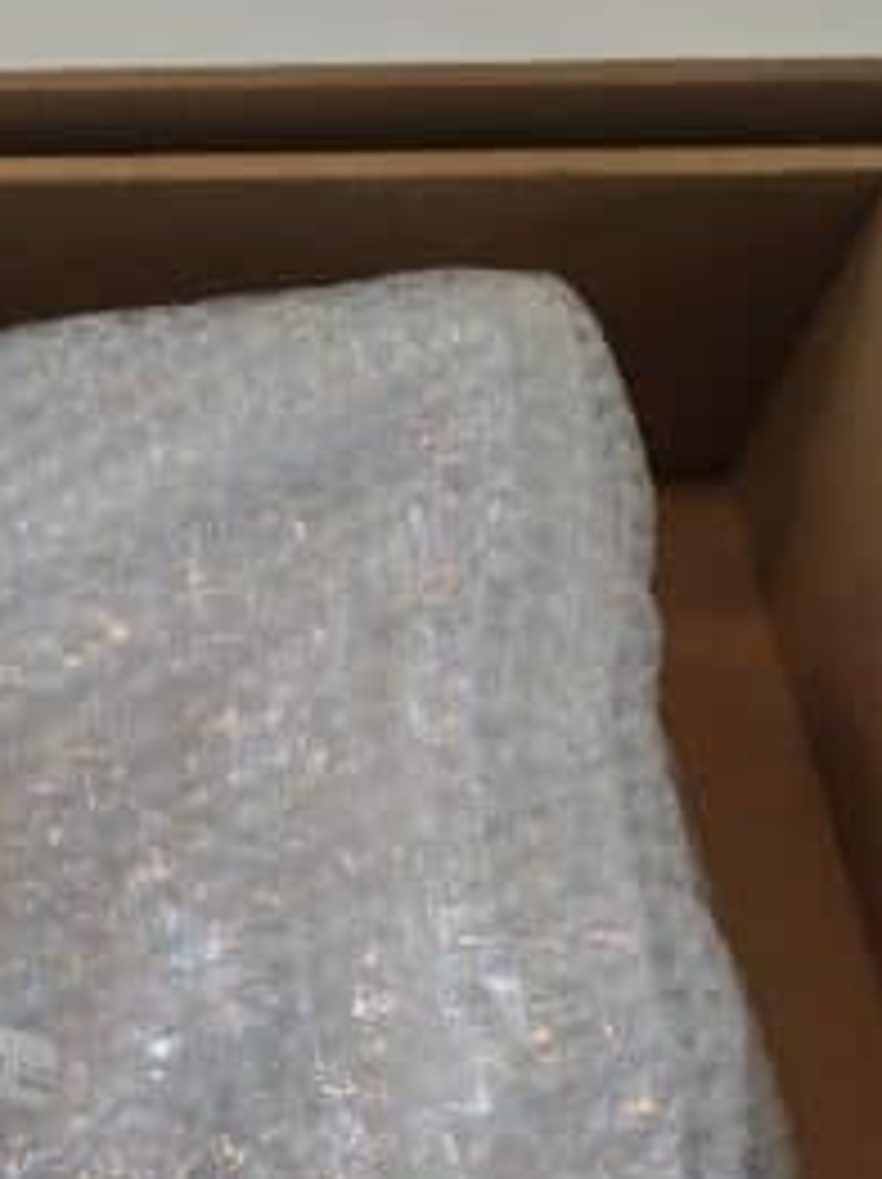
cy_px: 1602
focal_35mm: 90
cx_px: -405
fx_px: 3063
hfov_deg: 15.3
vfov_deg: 19.7
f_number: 1.7
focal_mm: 6.3
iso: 200
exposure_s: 1/120
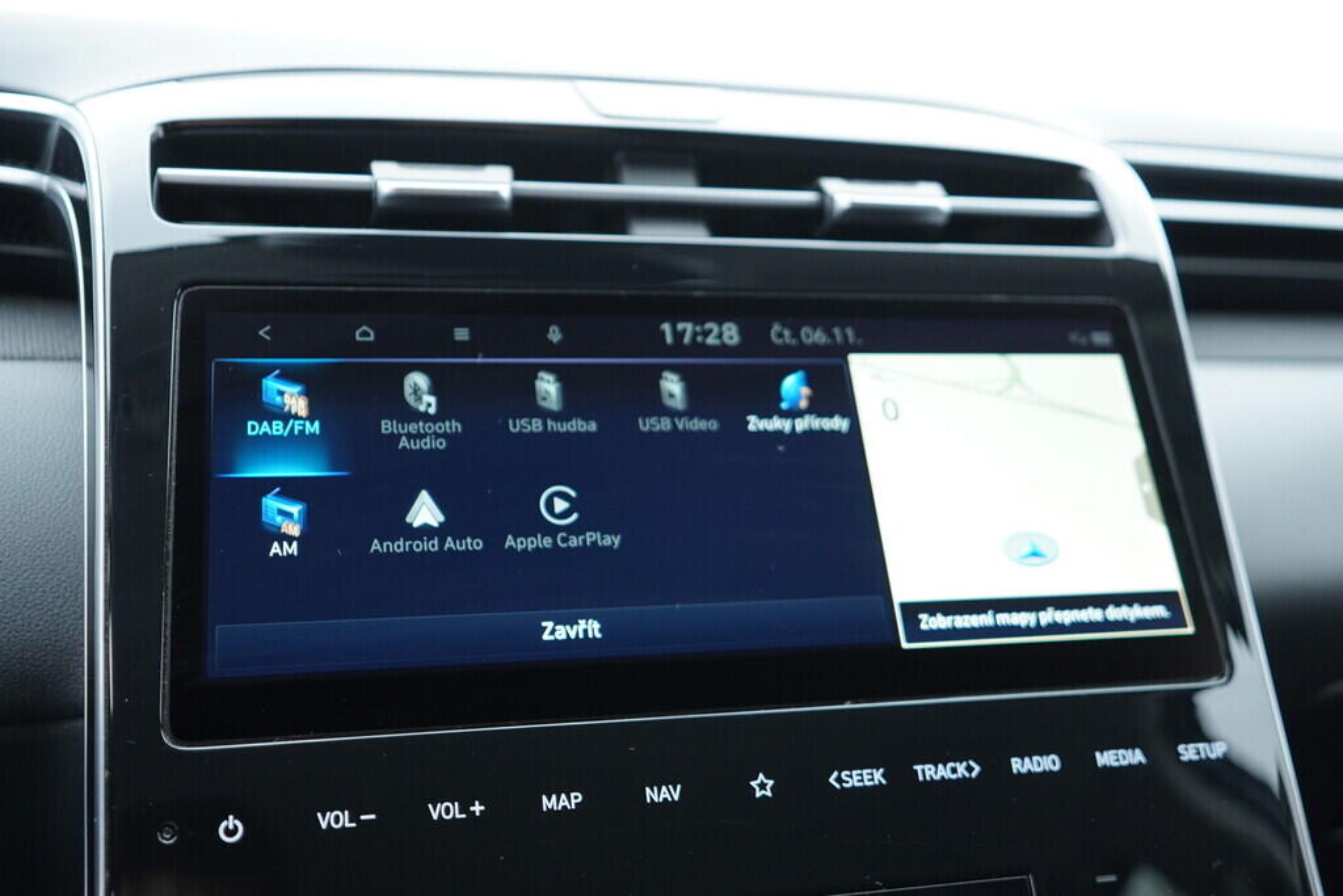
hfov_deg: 53.1
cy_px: 448
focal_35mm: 36
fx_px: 1343
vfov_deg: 36.9
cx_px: 672
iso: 400
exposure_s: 1/40
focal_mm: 24
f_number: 2.8
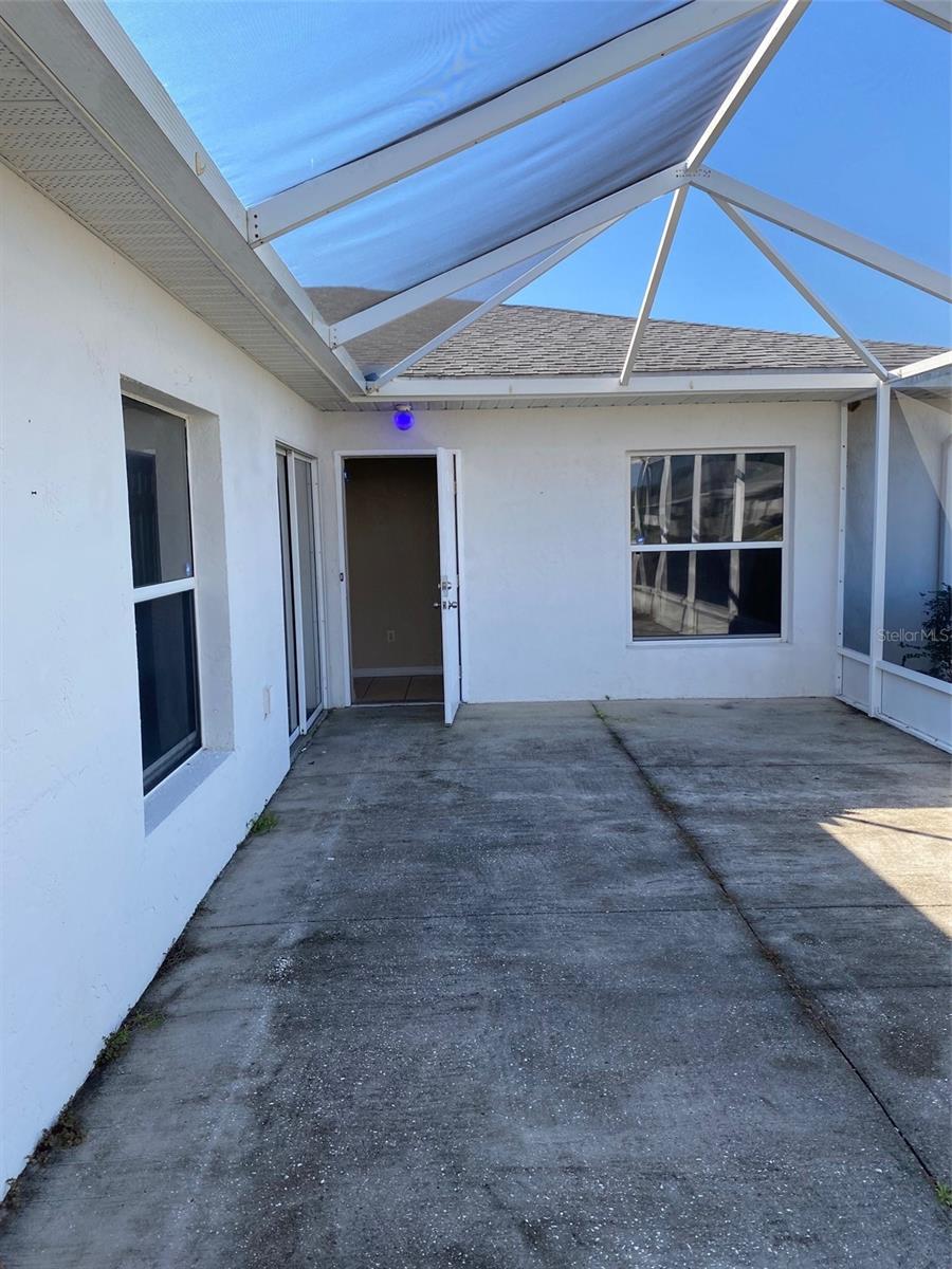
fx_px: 953
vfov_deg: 67.3
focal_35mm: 26
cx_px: 476
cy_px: 634
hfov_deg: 53.1
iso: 32
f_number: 1.8
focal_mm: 4.25
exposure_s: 1/662
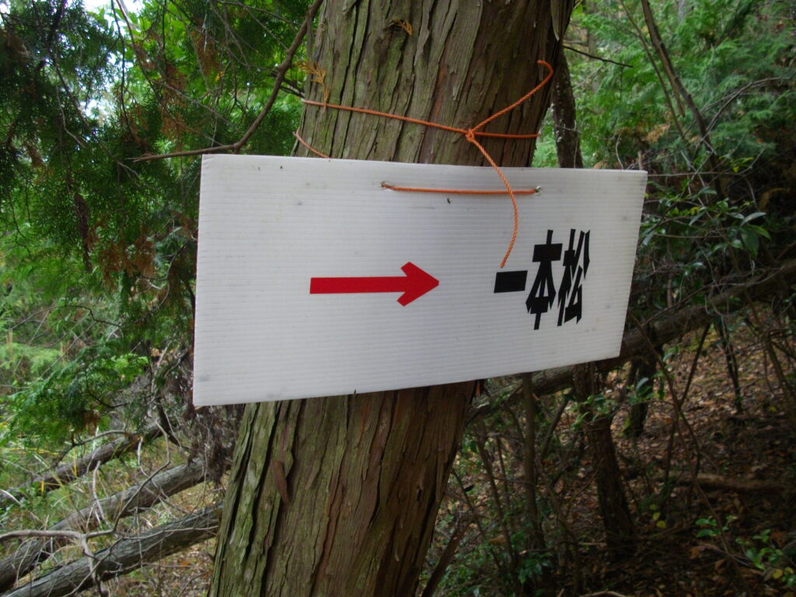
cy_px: 298
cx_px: 398
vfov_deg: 38.7
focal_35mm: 37
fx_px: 851
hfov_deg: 50.1
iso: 171
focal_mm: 6.2
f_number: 2.8
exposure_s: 1/125
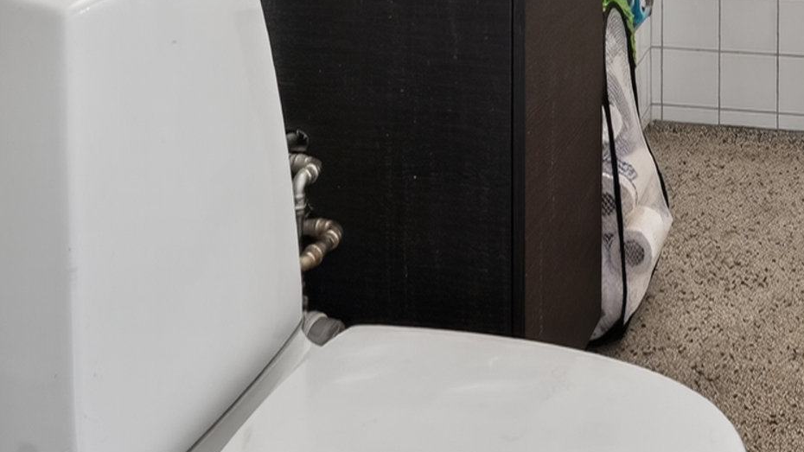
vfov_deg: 21.0
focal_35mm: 49
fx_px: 1045
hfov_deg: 40.6
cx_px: 627
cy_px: -213
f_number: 8
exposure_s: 1/2
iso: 400
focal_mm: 17
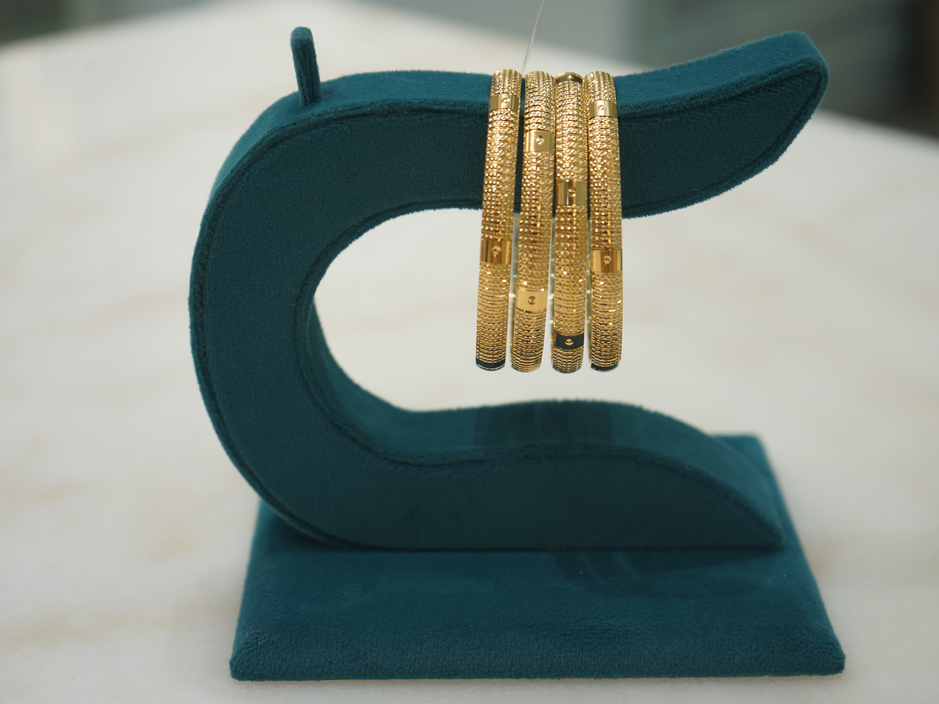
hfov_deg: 31.2
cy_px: 352
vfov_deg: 23.7
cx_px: 511
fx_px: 1682
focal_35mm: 62
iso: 160
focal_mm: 57
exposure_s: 1/60
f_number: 5
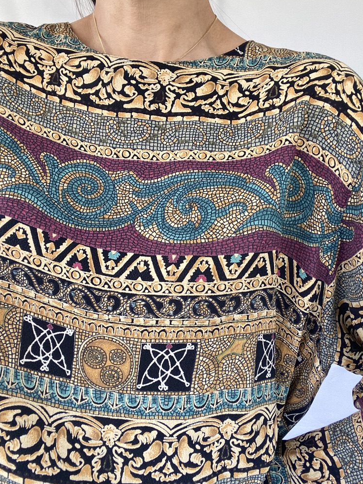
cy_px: 244
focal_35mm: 31
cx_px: 178
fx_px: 434
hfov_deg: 45.4
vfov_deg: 58.4
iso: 100
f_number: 2.2
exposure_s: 1/60
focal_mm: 2.71
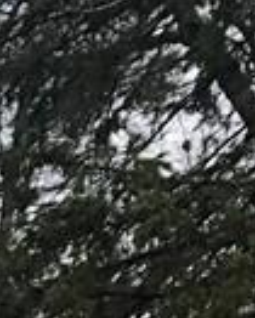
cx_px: -860
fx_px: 2007
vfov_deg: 8.3
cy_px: 791
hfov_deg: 5.9
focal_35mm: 213
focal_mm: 3.99
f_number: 1.8
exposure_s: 1/120
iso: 40
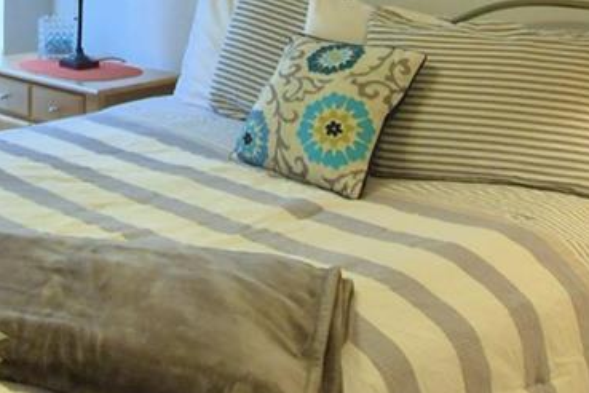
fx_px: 1063
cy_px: -121
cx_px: 48
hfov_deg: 29.5
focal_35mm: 65
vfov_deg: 19.3
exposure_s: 1/100
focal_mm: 10
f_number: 4.5
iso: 400
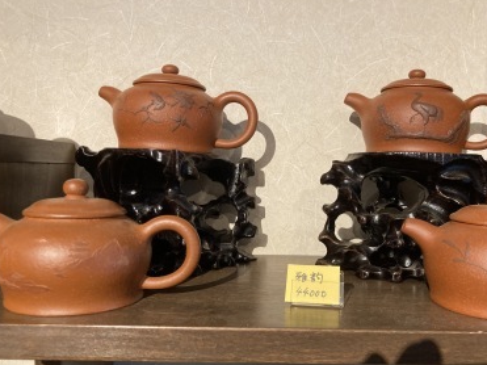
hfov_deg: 53.7
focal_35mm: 34
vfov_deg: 41.6
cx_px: 282
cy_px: 213
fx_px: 478
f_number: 1.8
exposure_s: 1/50
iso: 200
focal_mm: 3.99
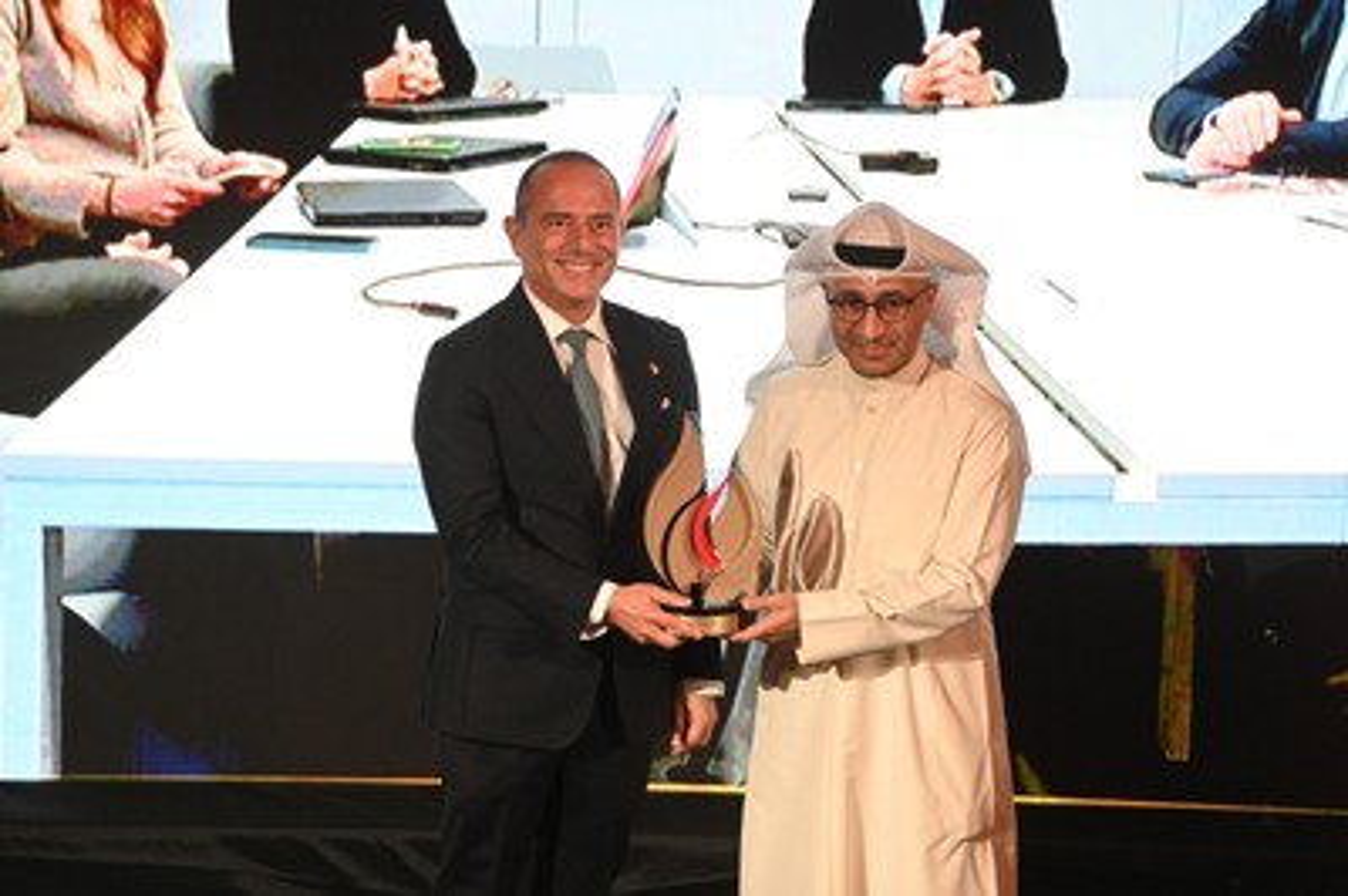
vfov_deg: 6.9
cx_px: 674
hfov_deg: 10.3
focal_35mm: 200
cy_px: 448
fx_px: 7483
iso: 5000
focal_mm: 200
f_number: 4
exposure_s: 1/160
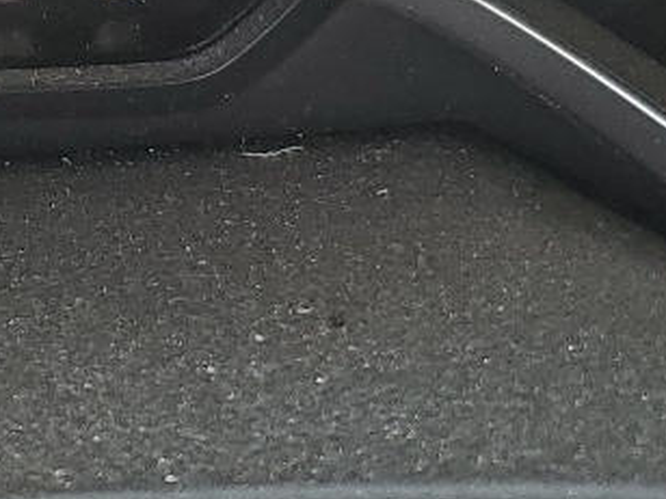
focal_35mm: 135
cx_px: -80
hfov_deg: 14.3
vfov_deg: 9.9
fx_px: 2597
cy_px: -633
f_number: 1.5
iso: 50
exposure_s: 1/135
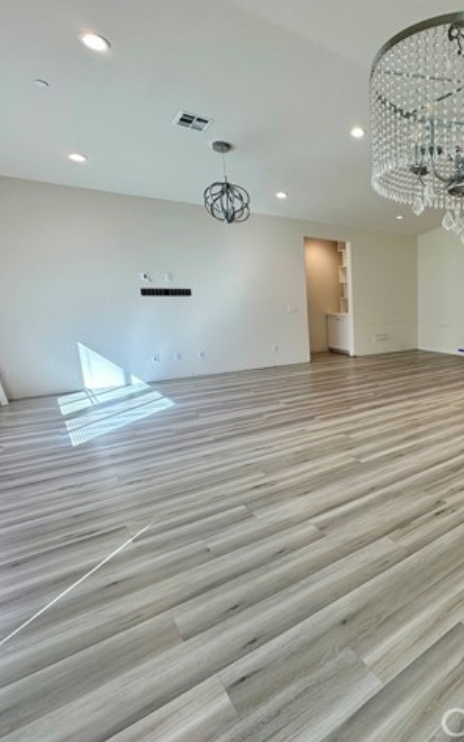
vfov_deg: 85.1
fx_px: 405
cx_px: 430
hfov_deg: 51.6
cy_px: 370
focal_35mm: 20
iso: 64
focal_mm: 2.22
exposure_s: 1/99
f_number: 2.2
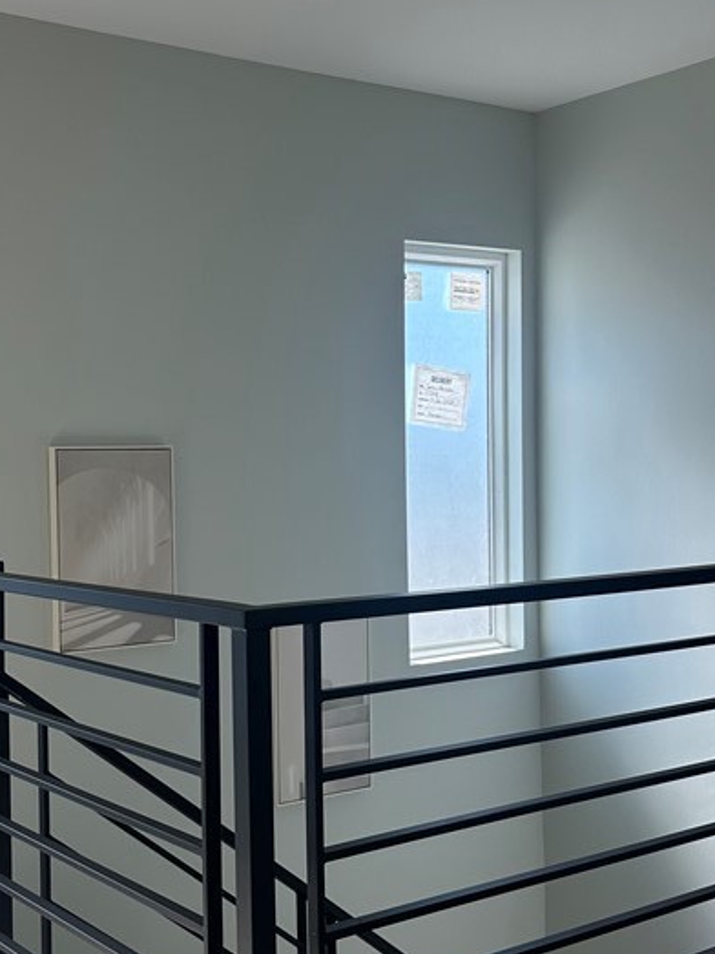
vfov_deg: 40.4
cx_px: 243
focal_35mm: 47
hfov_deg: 30.7
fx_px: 1295
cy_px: 534
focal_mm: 6.86
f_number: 1.78
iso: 80
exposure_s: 1/399
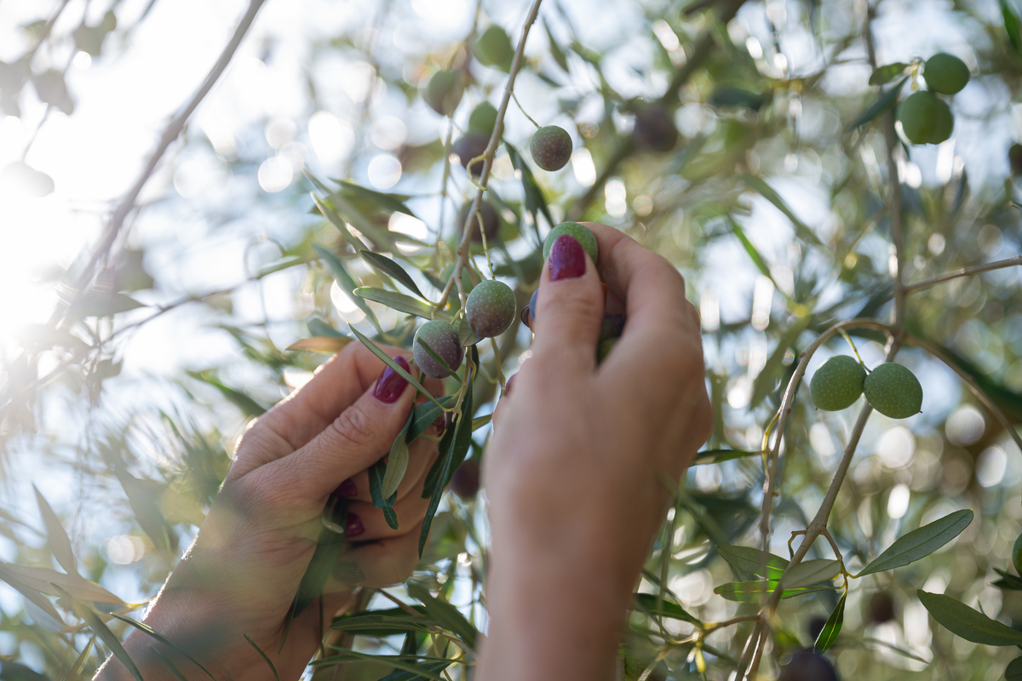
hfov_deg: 28.8
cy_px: 340
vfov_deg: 19.5
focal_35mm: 70
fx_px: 1987
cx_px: 511
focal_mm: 70
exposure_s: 1/640
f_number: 2.8
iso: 125
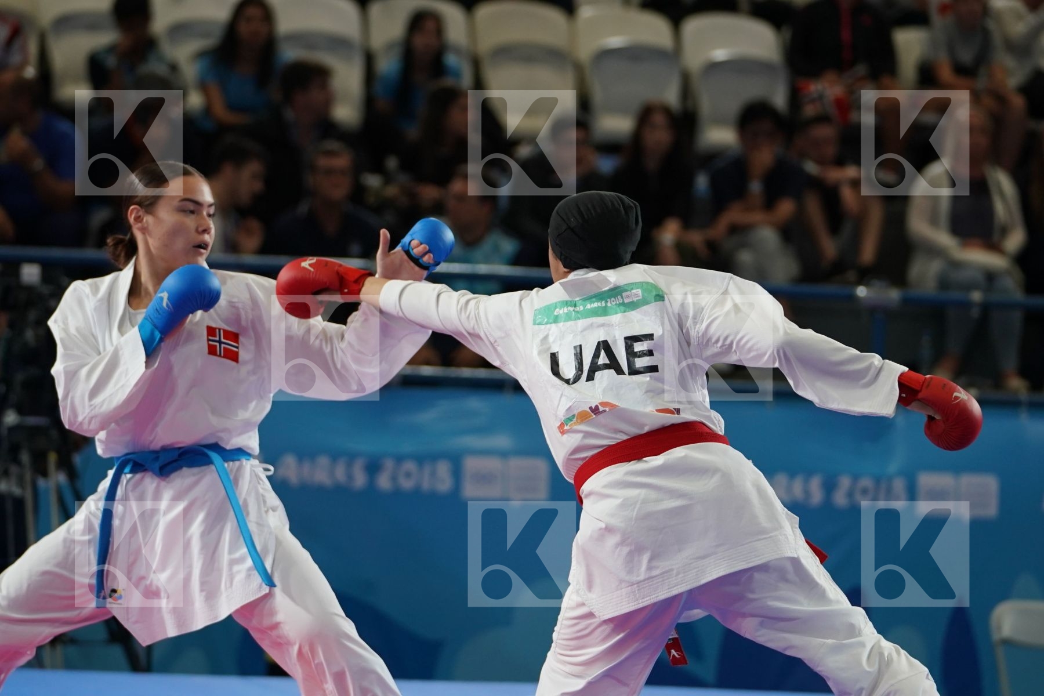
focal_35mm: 193
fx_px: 5597
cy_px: 348
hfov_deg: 10.7
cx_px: 522
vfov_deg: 7.1
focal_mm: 129
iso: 1000
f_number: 2.8
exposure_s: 1/1000
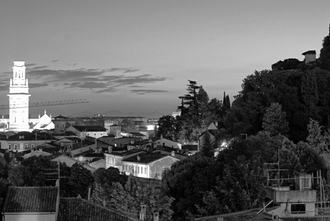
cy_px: 114
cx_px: 230
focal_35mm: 94
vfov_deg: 14.6
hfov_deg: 21.6
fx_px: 862
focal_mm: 55
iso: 1000
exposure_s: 5
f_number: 8
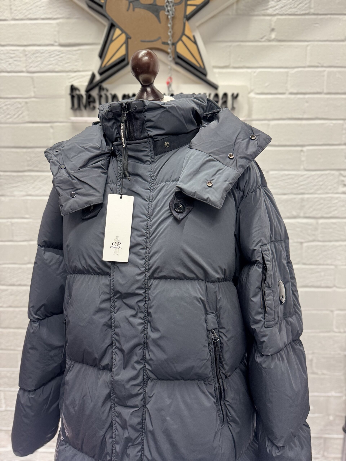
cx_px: 173
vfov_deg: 71.6
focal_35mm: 24
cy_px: 230
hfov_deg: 56.8
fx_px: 320
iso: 250
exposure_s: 1/50
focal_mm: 6.76
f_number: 1.78
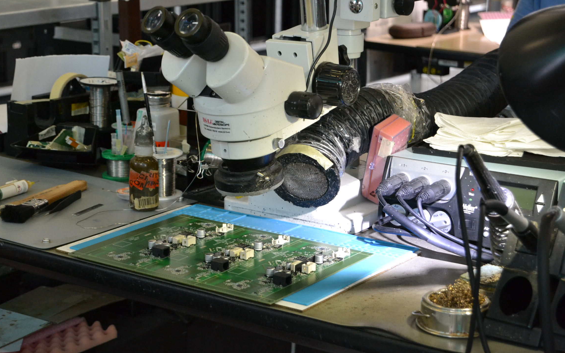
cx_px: 282
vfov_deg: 15.5
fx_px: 1301
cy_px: 164
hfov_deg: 24.5
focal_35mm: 85
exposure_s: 1/60
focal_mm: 55
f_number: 5.6
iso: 1400
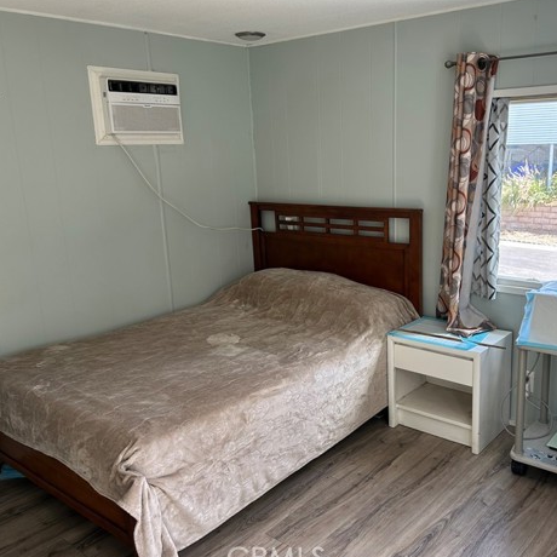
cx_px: 346
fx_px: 583
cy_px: 285
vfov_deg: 51.1
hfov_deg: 50.6
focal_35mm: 32
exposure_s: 1/134
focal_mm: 5.7
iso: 64
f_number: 1.5
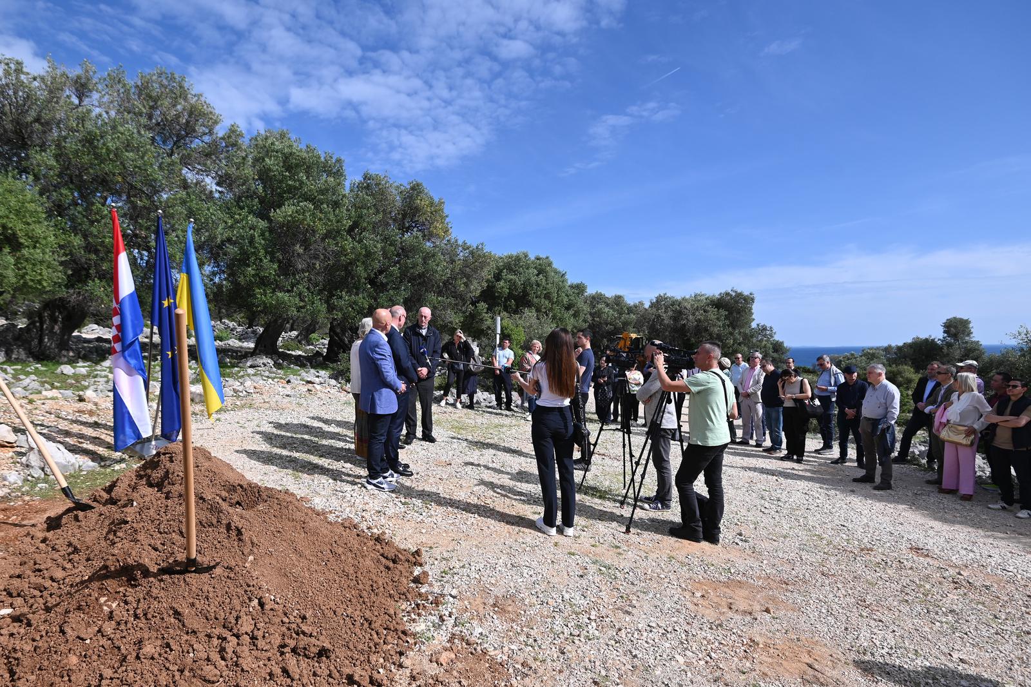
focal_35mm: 16
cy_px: 344
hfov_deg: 96.7
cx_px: 516
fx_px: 458
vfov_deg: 73.7
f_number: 5
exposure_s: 1/1000
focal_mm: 16
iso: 100
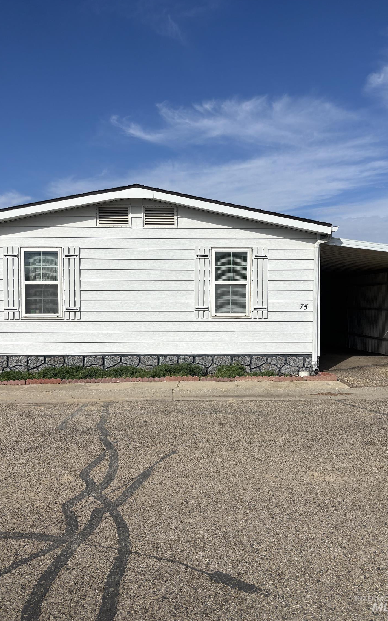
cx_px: 182
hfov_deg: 44.5
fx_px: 474
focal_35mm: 28
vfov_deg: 66.5
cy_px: 312
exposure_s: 1/8333
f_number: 1.6
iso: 50
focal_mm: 5.96
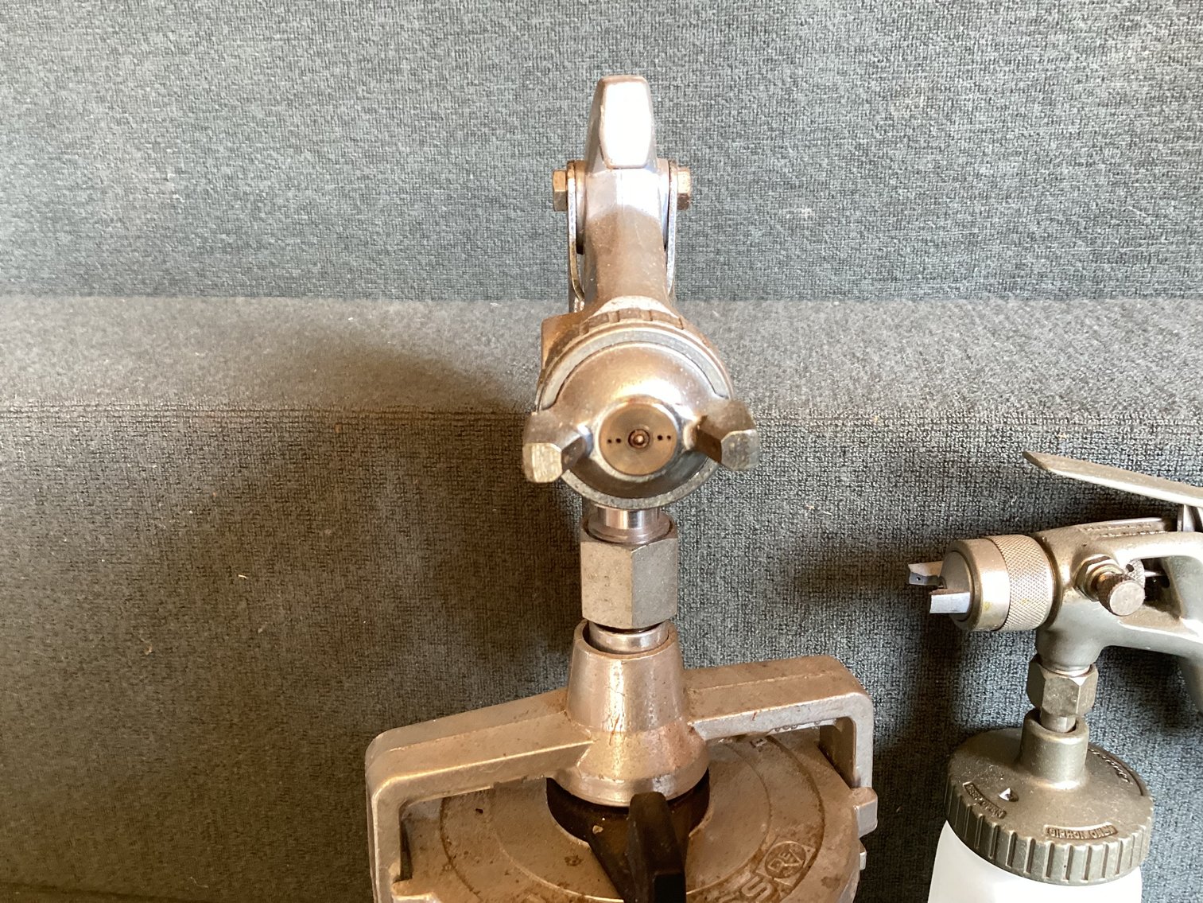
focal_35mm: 31
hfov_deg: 58.3
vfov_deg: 45.4
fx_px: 1077
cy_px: 452
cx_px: 602
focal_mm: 3.3
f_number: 2.4
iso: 200
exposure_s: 1/50
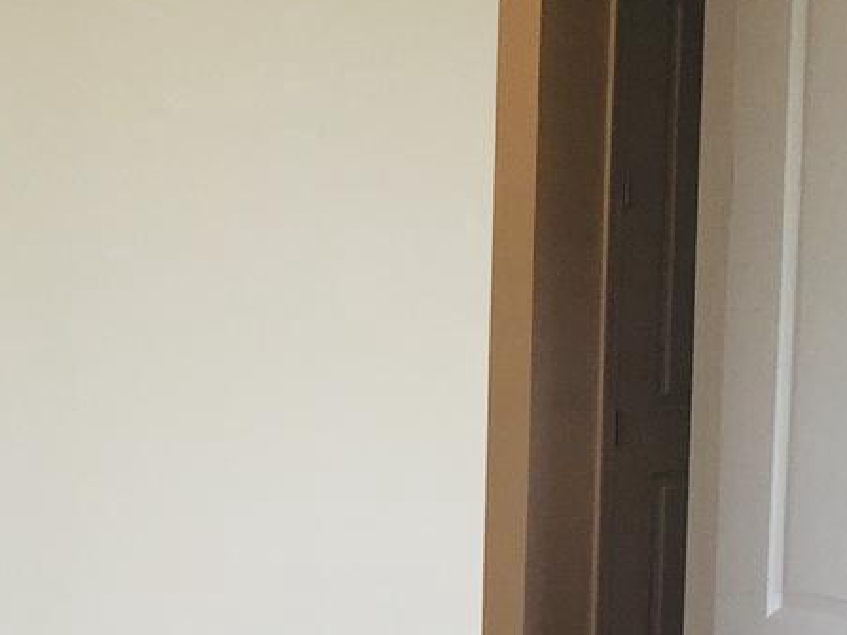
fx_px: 3253
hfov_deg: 14.7
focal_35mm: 133
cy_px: 654
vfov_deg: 11.0
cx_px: 133
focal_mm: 4.15
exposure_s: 1/120
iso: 50
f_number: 2.2
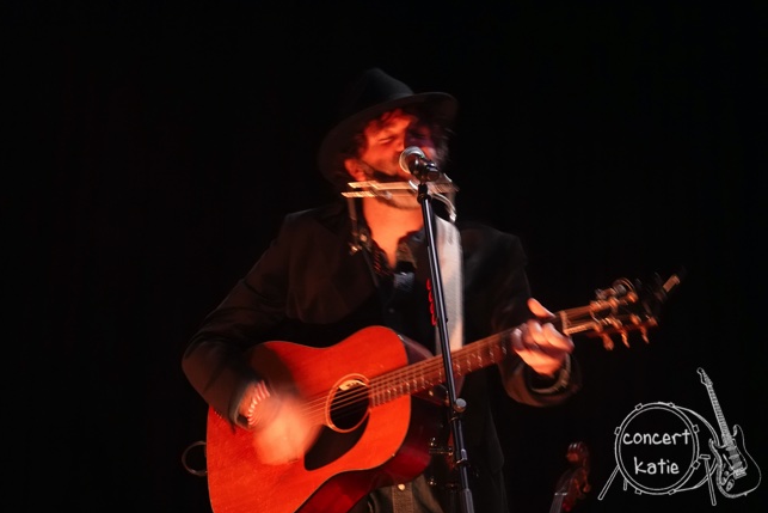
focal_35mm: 98
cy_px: 256
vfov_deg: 14.0
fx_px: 2091
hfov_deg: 20.8
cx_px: 382
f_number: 4
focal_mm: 35.31
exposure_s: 1/13
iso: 1600
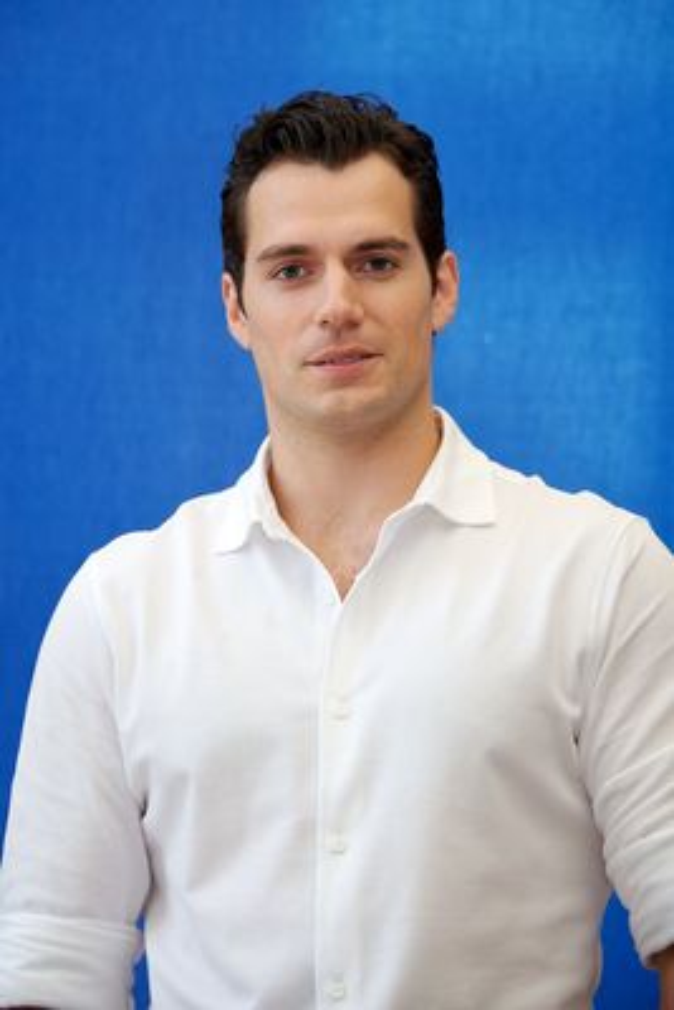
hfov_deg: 11.0
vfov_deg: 16.4
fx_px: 3507
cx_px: 337
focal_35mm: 125
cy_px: 505
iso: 640
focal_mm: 125
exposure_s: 1/80
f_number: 5.6
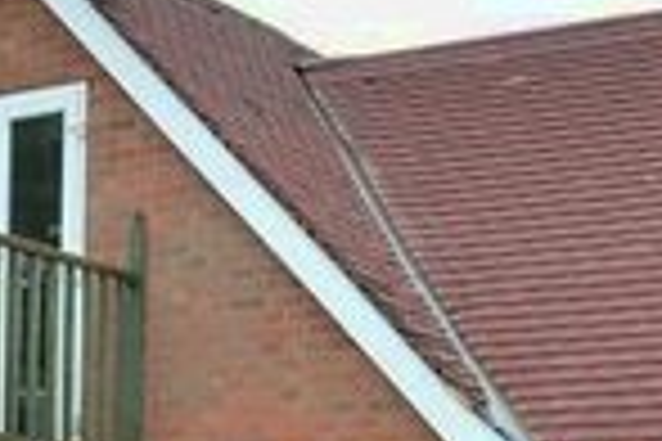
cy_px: 544
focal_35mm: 100
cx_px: 378
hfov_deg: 20.4
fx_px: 1839
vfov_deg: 13.3
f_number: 5
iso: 100
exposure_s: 1/100
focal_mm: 14
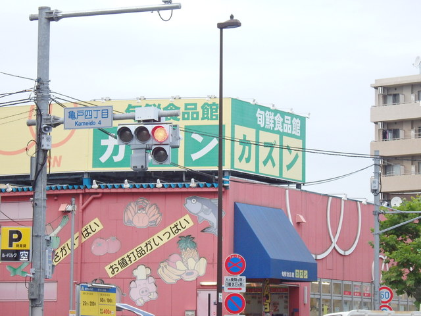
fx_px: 1703
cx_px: 210
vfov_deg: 10.6
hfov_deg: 14.1
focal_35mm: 140
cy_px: 158
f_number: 5.4
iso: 500
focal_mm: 25.1
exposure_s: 1/125
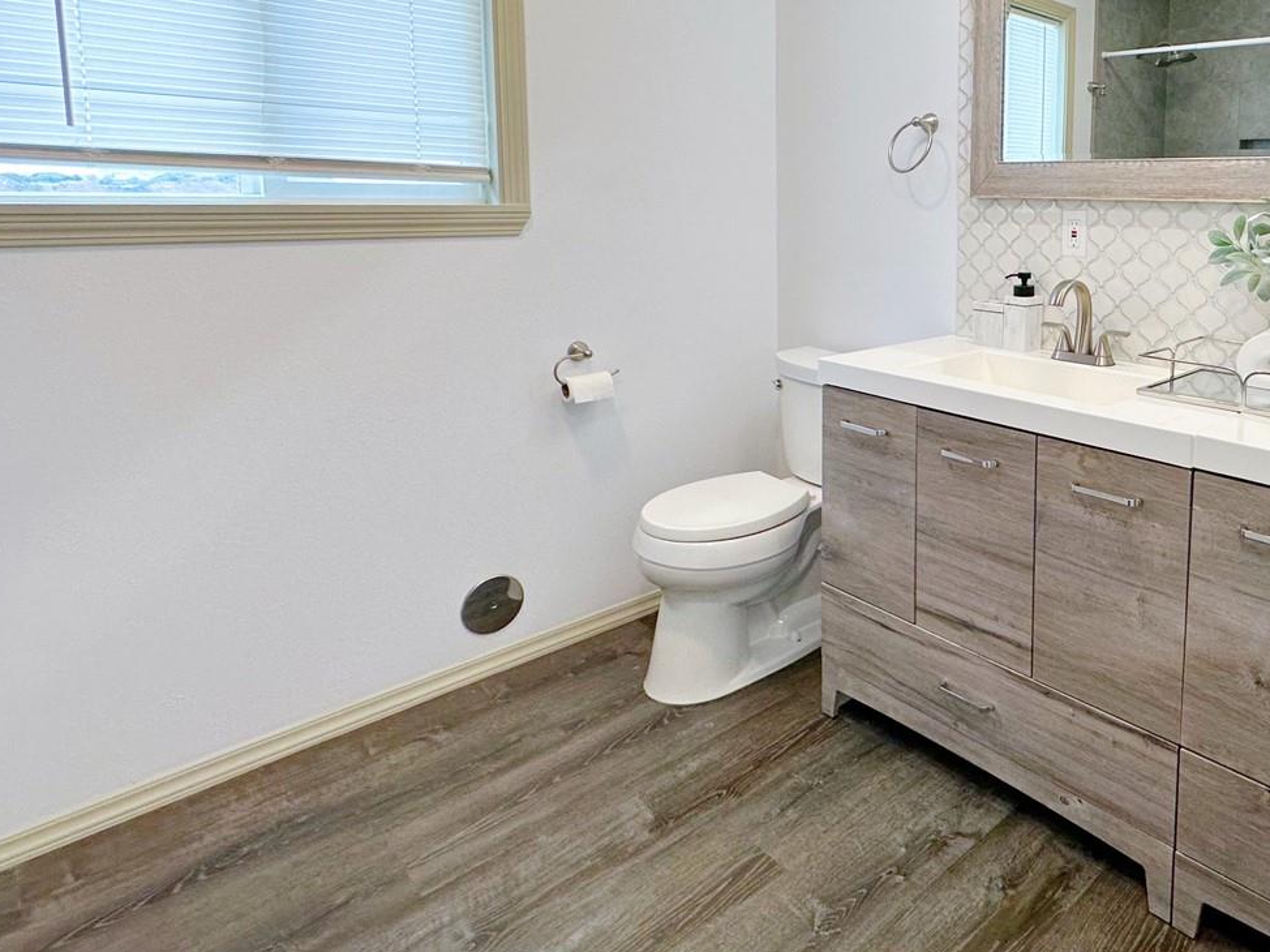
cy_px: 282
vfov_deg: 56.9
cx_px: 967
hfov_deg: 68.6
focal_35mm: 23
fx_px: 844
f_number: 2.2
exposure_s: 1/120
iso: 125
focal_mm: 2.22
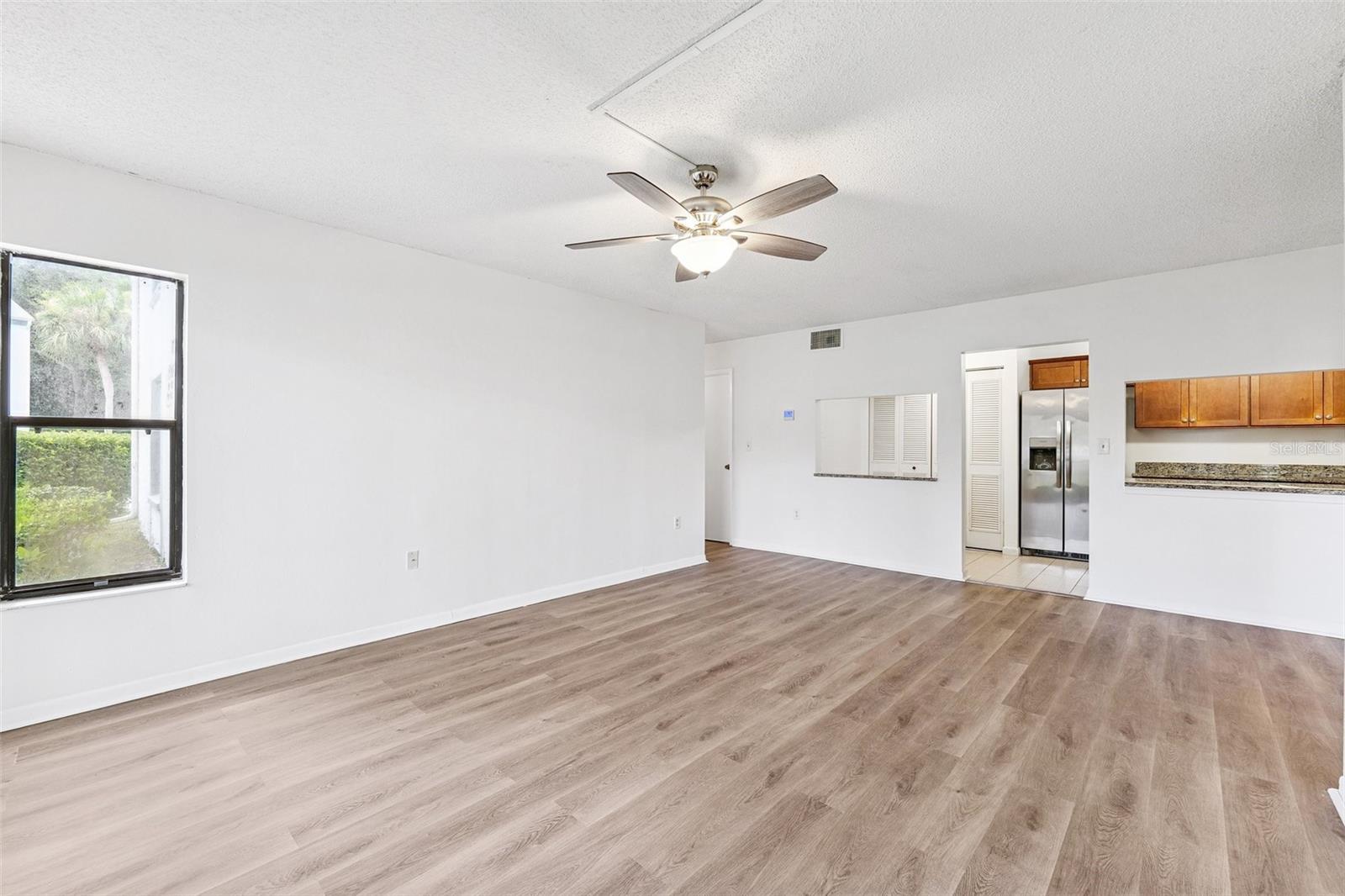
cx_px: 672
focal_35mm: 14
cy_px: 448
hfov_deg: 104.3
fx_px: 523
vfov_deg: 81.2
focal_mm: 14
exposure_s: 1/15
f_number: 8
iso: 400
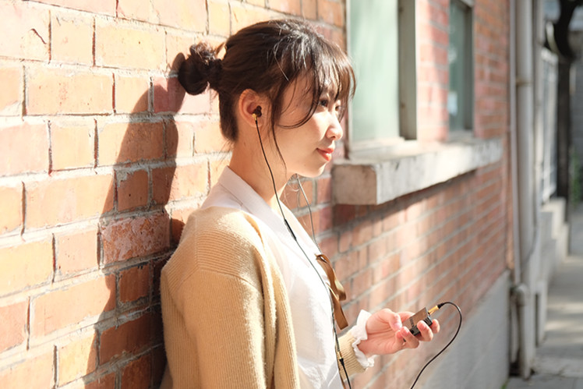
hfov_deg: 26.6
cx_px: 292
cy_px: 194
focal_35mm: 76
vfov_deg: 18.0
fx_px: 1231
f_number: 4
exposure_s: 1/320
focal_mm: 50.5
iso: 400
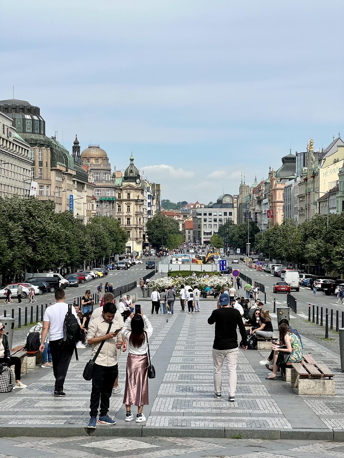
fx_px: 1020
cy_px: 229
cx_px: 172
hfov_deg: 19.1
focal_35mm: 77
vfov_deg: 25.3
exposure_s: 1/1033
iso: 32
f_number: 2.8
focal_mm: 9
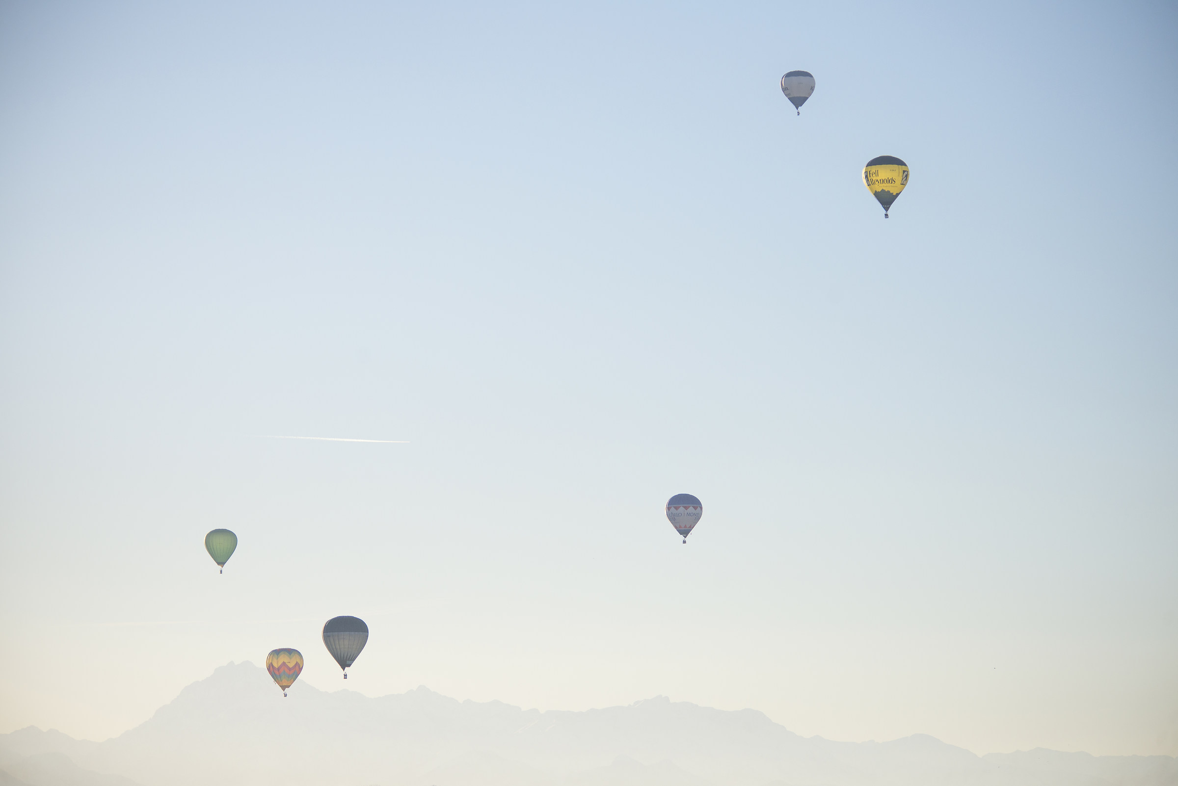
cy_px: 393
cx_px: 589
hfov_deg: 13.7
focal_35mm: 150
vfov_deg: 9.2
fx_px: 4910
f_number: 5
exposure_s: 1/4000
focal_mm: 150
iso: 200
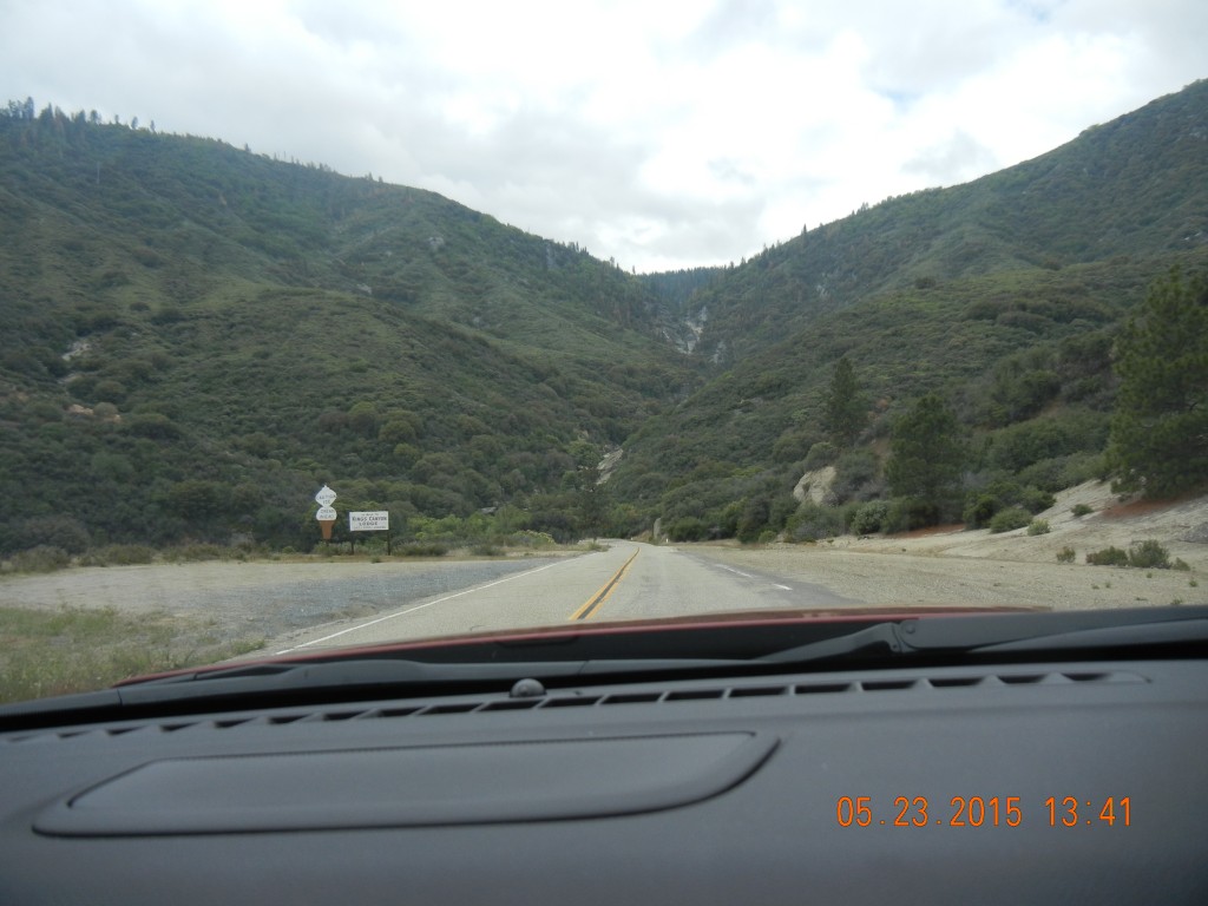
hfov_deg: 60.0
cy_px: 453
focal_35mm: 30
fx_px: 1047
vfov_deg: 46.8
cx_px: 604
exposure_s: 1/856
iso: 160
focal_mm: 5.4
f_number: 3.5
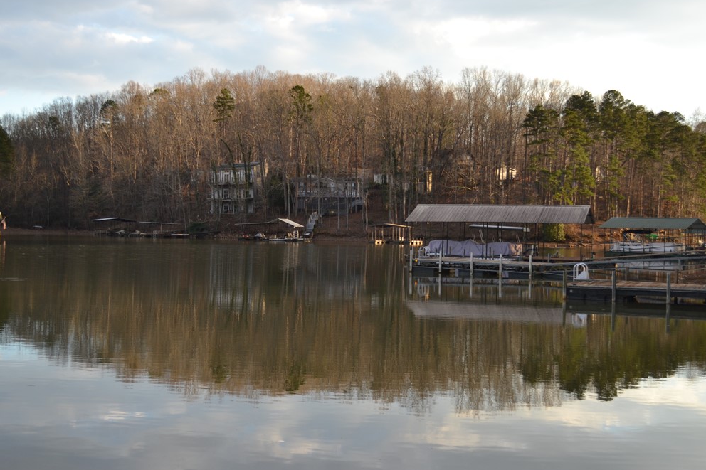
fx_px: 902
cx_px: 352
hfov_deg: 42.8
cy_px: 237
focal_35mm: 46
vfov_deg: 29.2
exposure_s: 1/125
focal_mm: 28
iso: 140
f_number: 4.5
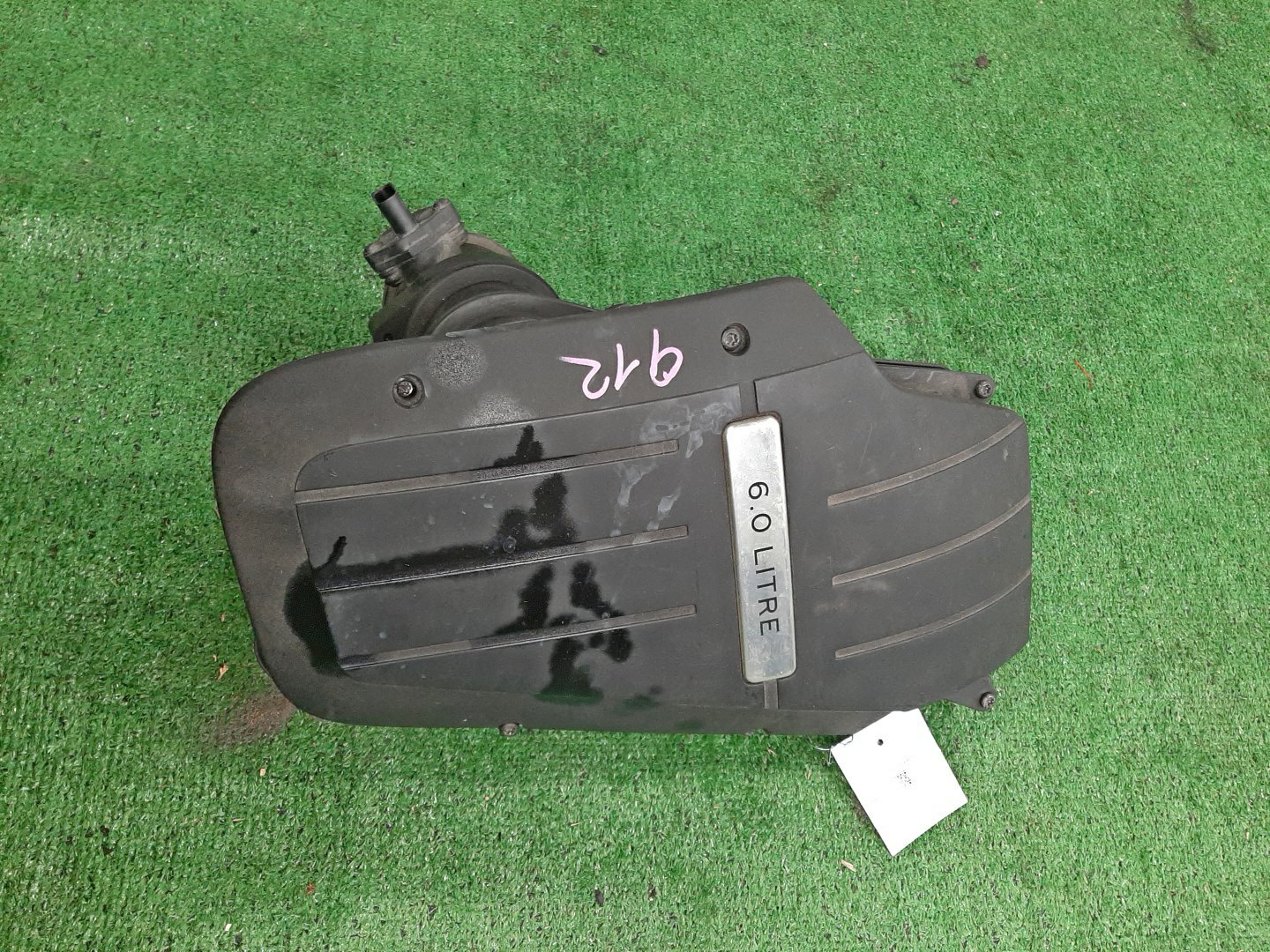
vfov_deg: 53.1
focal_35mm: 26
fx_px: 954
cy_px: 476
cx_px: 635
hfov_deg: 67.3
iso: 224
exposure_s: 1/50
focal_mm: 3.93
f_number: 1.7
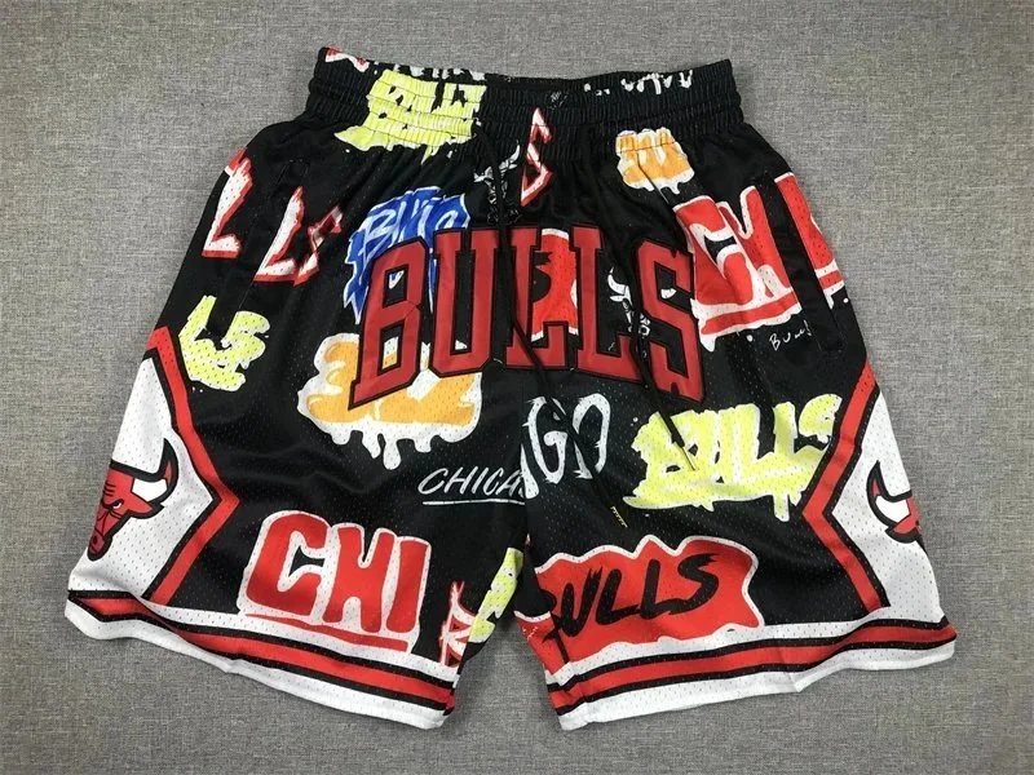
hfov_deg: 63.4
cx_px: 517
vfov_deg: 49.7
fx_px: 836
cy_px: 388
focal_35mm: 28
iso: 32
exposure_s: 1/100
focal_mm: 3.99
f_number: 1.8
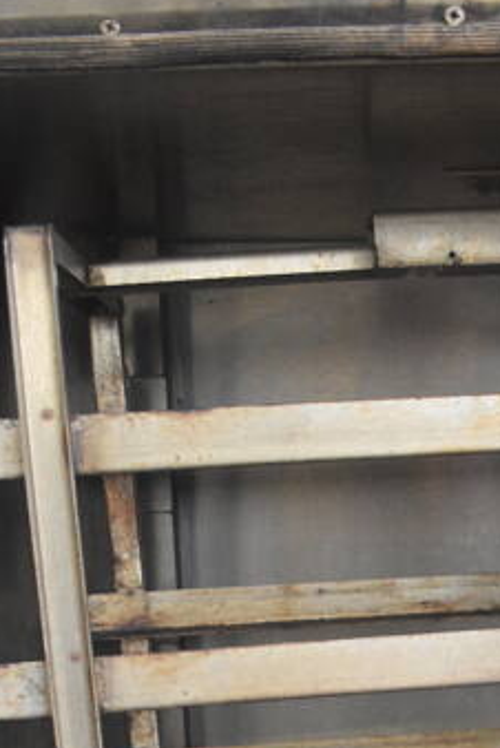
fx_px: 1684
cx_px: 551
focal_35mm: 81
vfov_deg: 22.4
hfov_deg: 16.4
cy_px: 977
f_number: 3.8
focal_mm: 20
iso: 1800
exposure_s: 1/125
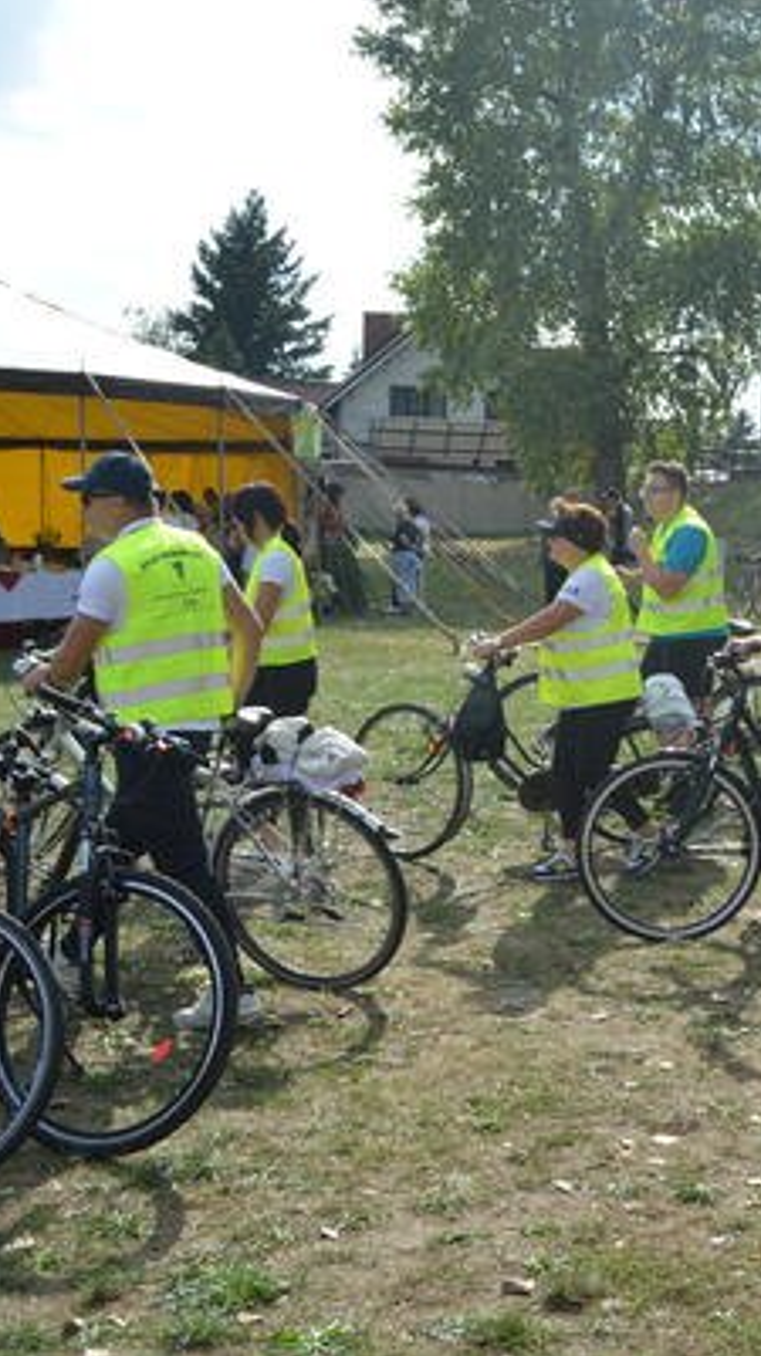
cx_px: 791
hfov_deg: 20.3
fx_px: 2049
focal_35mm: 57
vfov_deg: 36.6
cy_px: 678
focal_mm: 24
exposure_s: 1/250
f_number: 8
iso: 100
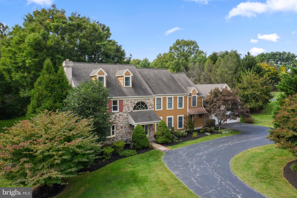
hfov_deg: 65.5
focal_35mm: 28
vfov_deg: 46.4
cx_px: 148
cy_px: 99
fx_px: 231
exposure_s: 1/640
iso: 400
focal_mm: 10.26
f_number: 8
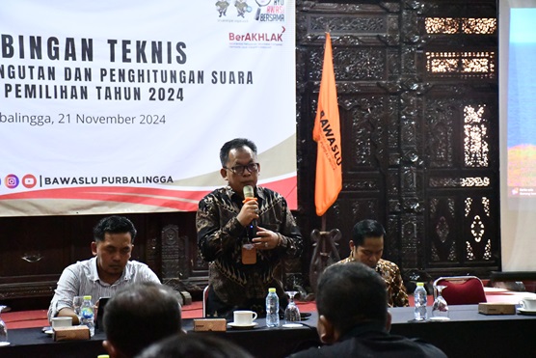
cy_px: 179
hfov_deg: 22.6
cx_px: 268
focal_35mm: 90
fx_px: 1340
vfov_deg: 15.2
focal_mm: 60
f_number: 5
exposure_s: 1/400
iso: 25600
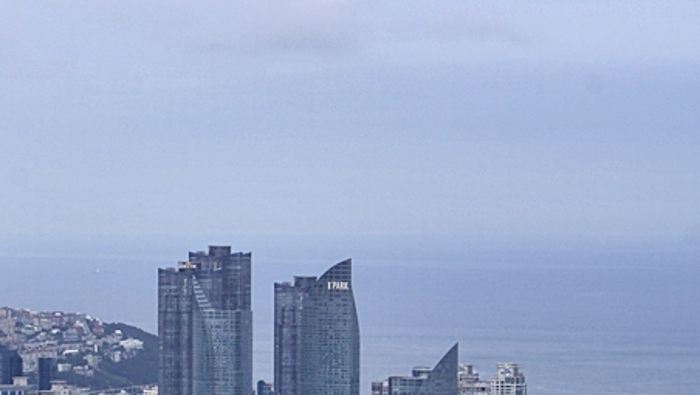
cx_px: 11
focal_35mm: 219
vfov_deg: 5.6
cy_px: 350
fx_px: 4068
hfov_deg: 9.8
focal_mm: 70
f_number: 10
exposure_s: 1/160
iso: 100
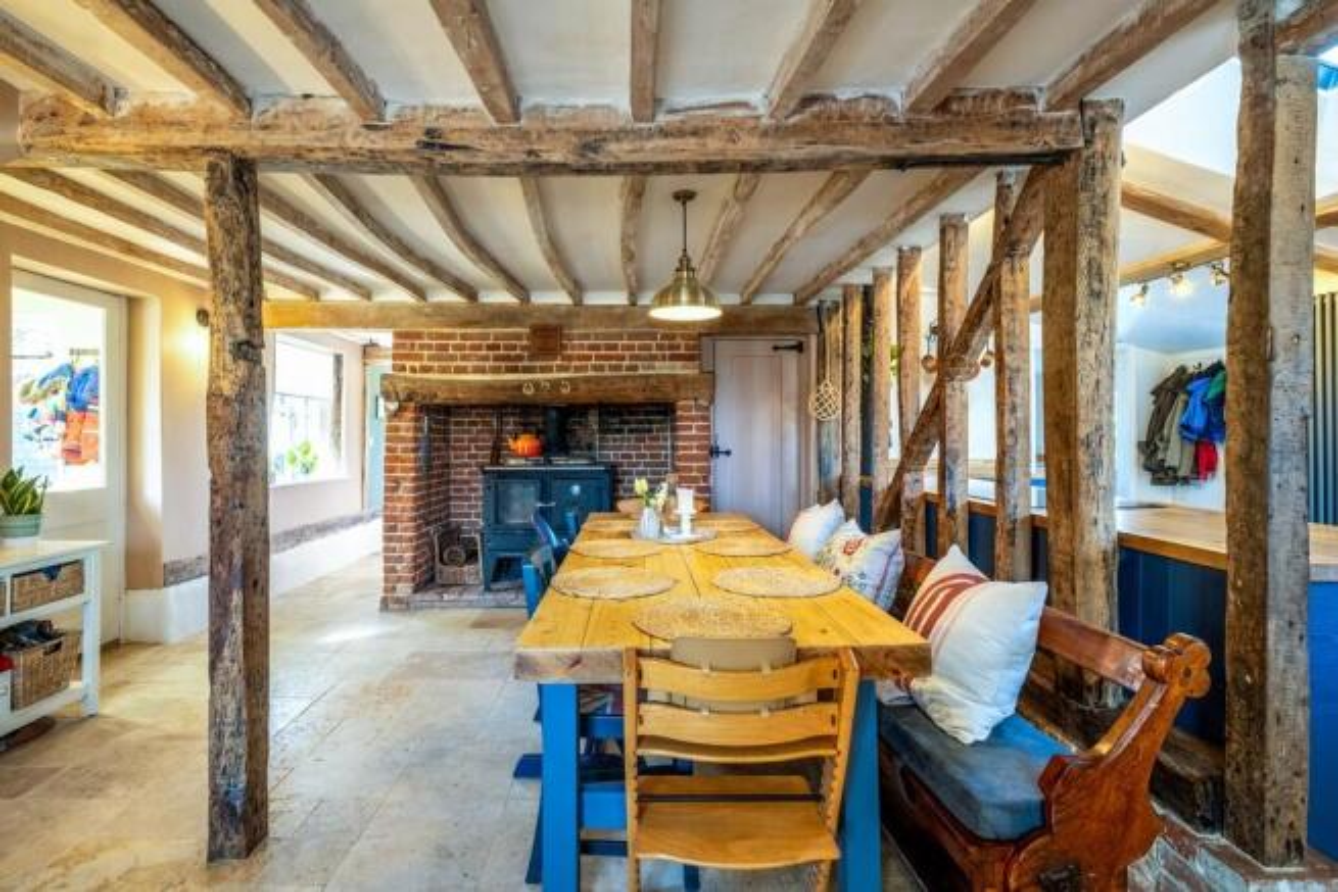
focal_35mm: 16
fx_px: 595
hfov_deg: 96.7
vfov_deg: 73.8
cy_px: 446
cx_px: 669
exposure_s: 1/10
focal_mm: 10.5
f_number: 7.1
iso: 250
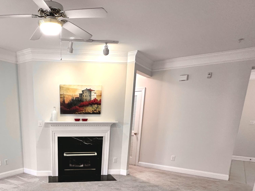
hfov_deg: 60.8
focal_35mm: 28
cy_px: 172
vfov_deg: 45.2
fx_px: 206
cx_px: 72
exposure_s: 1/60
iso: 200
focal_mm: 2.22
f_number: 2.2
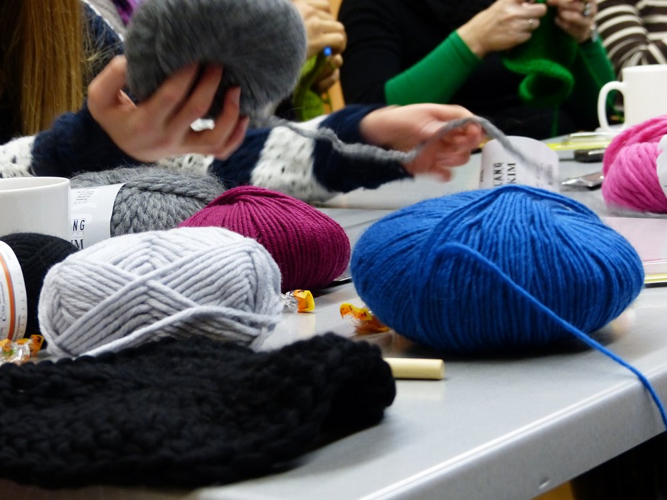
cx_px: 334
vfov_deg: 17.2
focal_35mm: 86
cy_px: 250
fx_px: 1657
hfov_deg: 22.8
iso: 400
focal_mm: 15.5
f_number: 2.8
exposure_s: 1/25
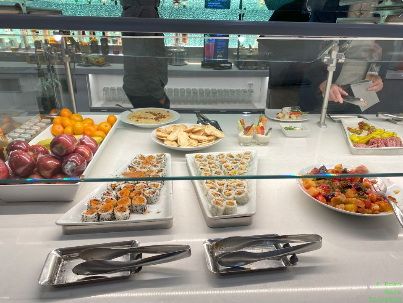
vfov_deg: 53.1
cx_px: 202
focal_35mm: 26
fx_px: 303
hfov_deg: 67.3
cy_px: 152
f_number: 1.8
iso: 40
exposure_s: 1/120
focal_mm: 4.25
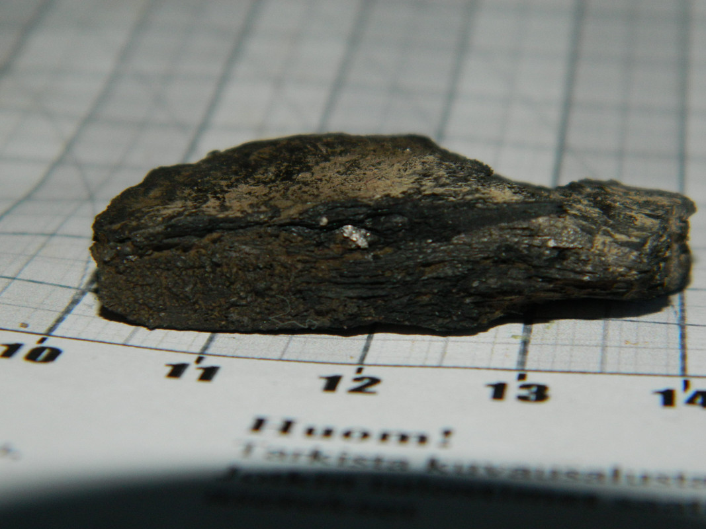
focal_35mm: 103
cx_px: 353
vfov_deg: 14.4
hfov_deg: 19.1
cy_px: 264
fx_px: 2100
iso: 200
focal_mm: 18.6
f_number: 12.6
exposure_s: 1/60
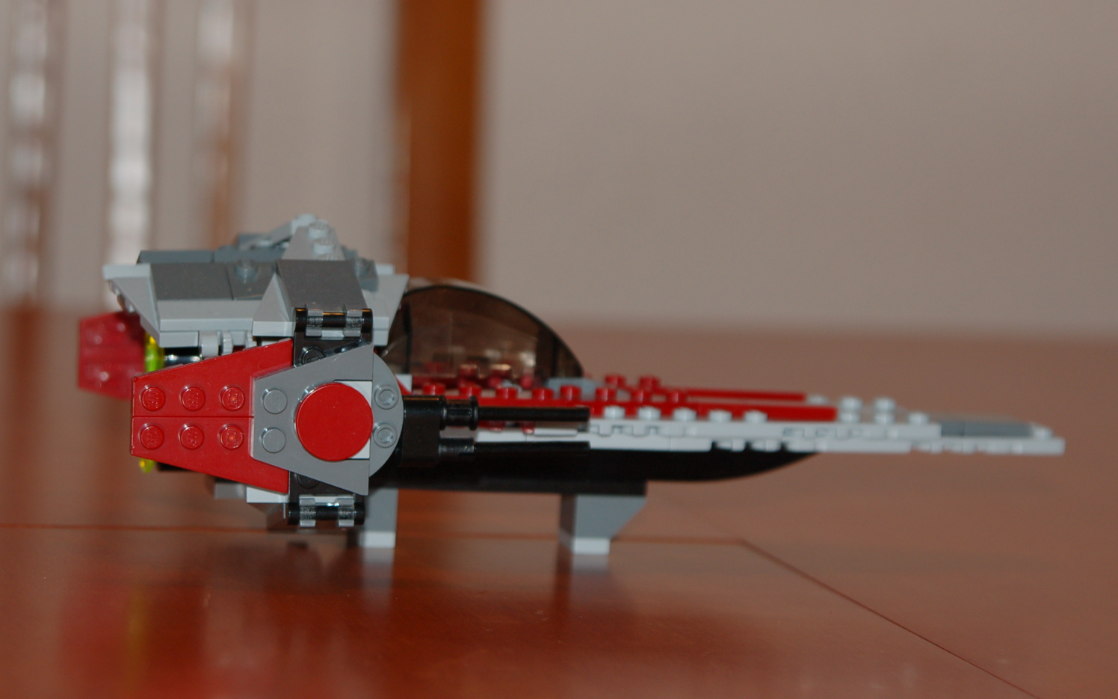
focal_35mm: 131
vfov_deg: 10.0
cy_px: 339
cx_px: 559
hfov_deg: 16.0
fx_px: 3977
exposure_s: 1/60
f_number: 5.3
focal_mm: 85
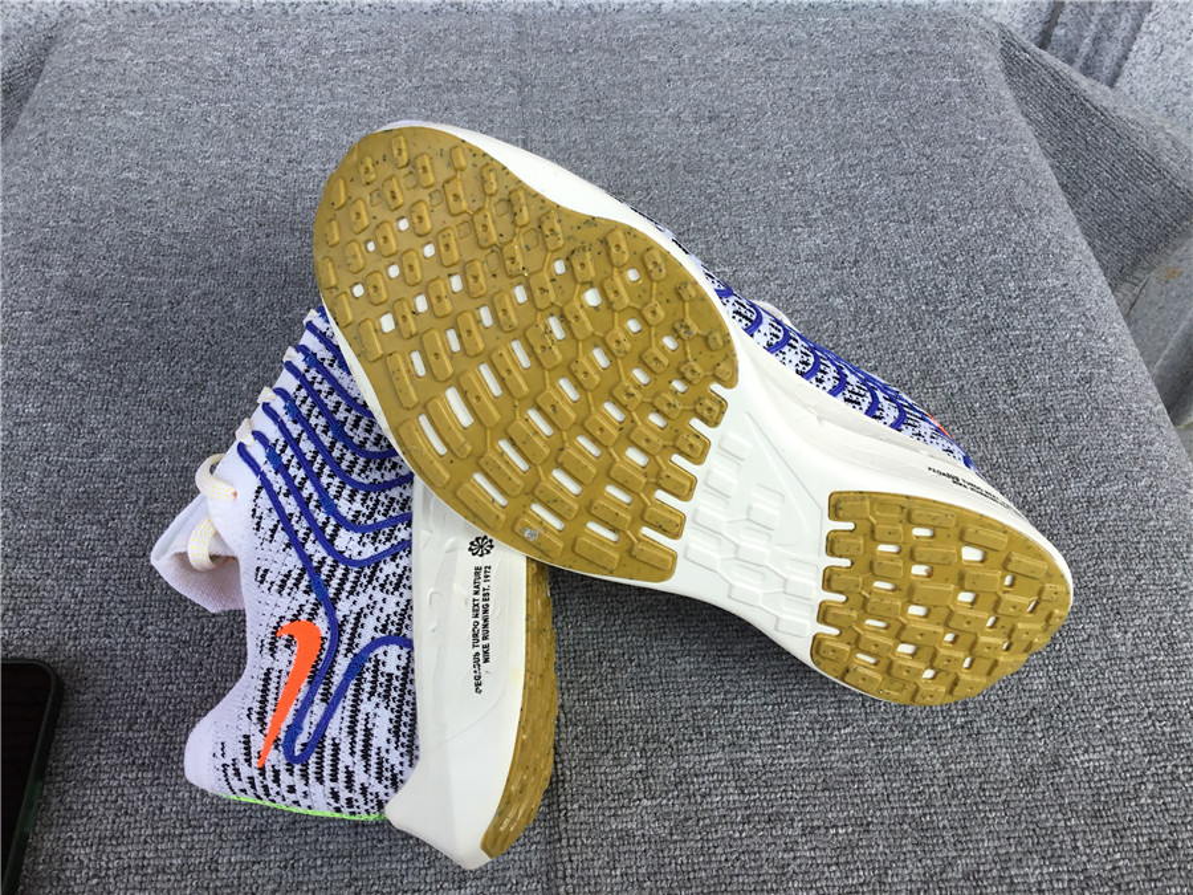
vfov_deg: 45.4
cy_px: 448
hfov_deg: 58.4
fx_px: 1068
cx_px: 596
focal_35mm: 31
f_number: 2.4
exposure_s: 1/337
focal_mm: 3.3
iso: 25
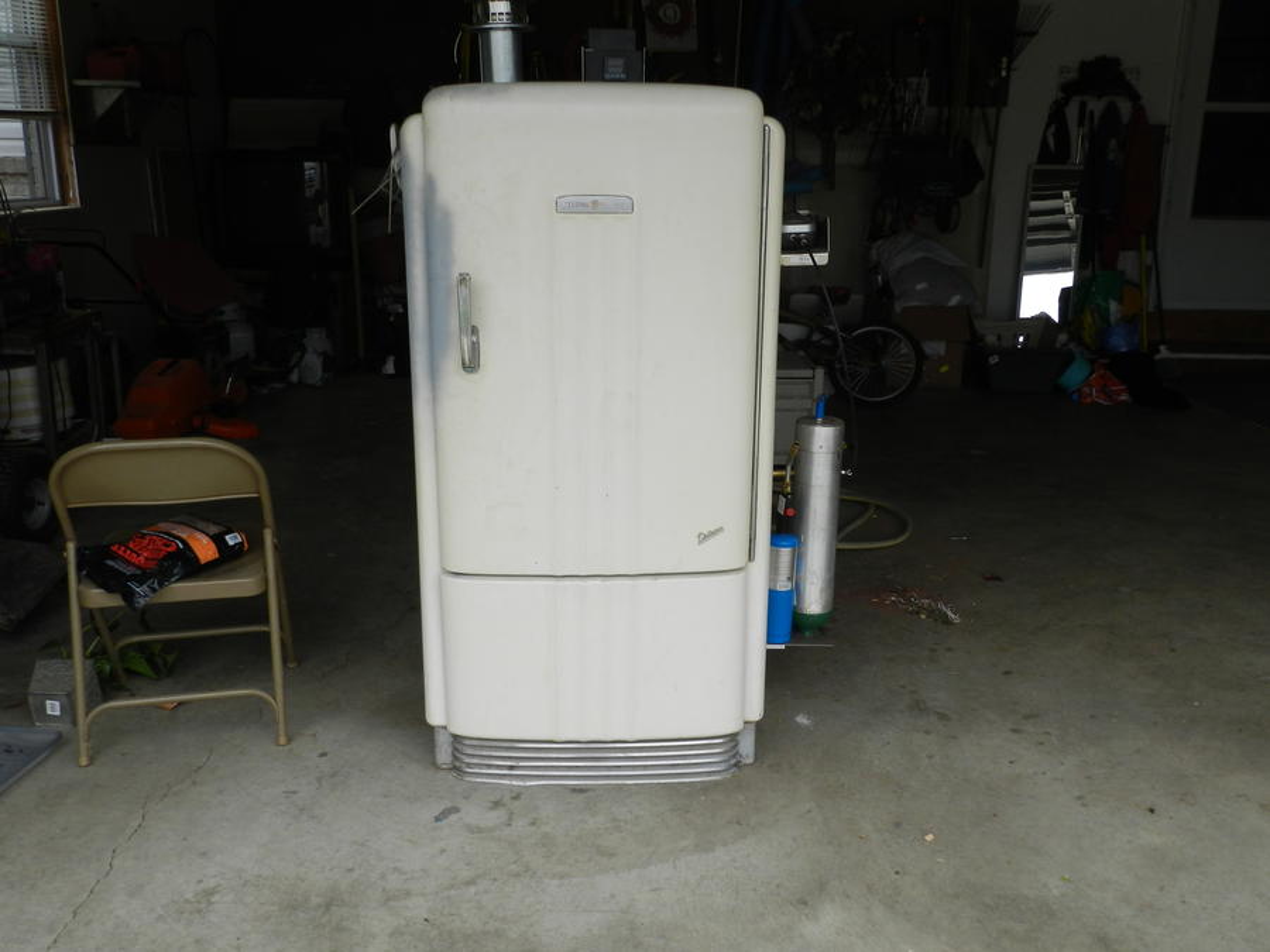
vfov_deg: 44.2
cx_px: 635
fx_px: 1174
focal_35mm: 32
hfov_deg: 56.8
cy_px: 476
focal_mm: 5.6
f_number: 3.7
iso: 160
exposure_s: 1/320
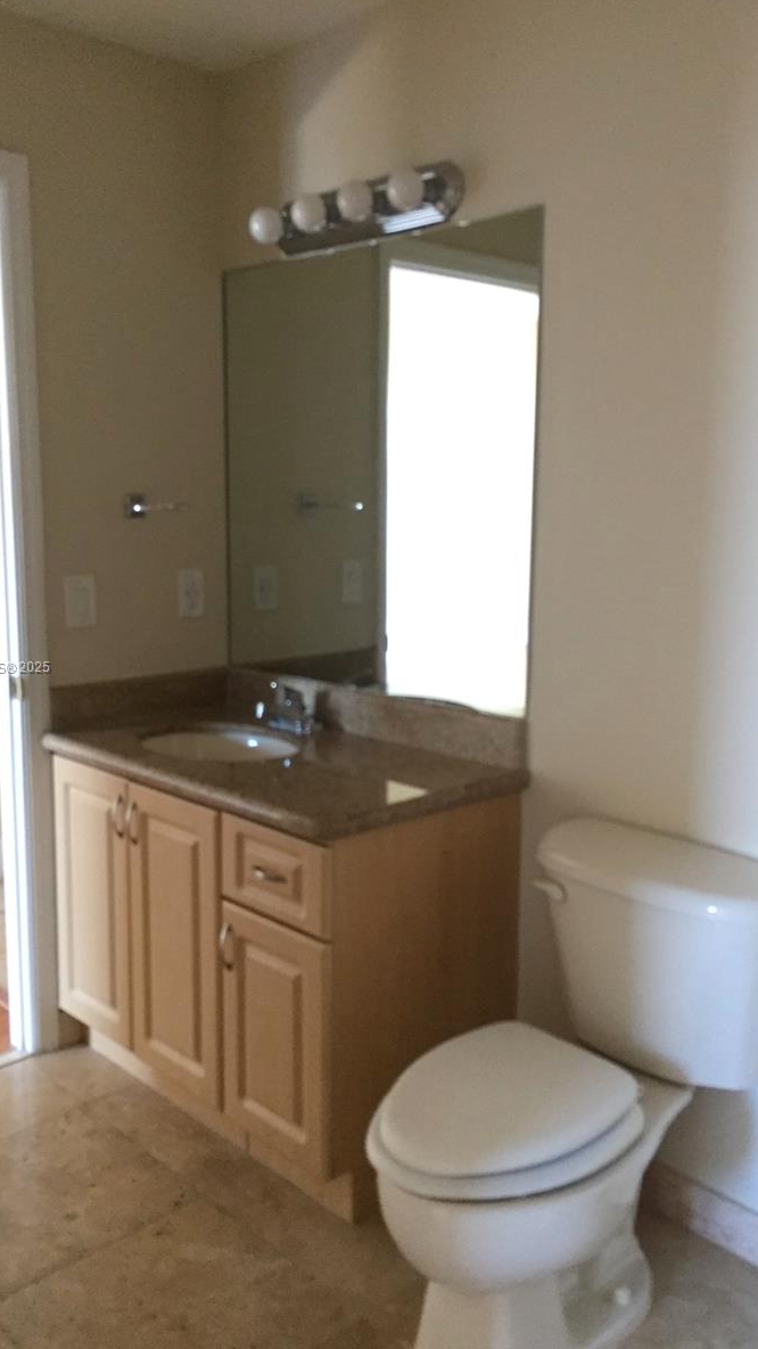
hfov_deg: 36.6
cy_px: 668
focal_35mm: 32
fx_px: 1144
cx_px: 354
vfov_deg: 61.0
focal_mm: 4.15
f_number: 2.2
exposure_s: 1/30
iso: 200
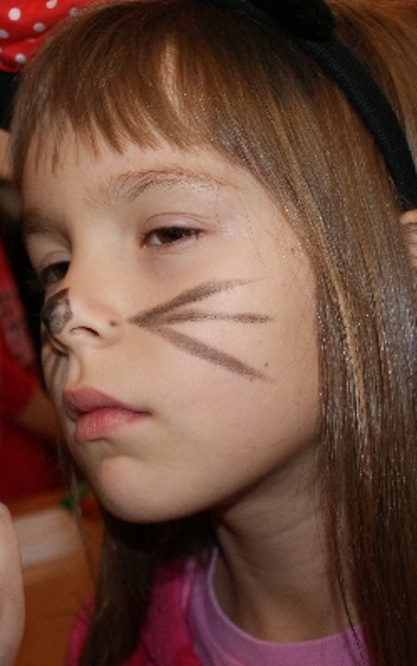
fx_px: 1090
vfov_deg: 34.0
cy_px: 331
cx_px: 116
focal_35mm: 60
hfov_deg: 21.5
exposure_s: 1/60
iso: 400
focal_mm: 26
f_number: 5.6
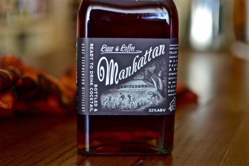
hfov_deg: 37.8
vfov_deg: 25.8
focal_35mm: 52
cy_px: 83
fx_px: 363
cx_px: 124
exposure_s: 1/30
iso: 100
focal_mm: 35
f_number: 1.8
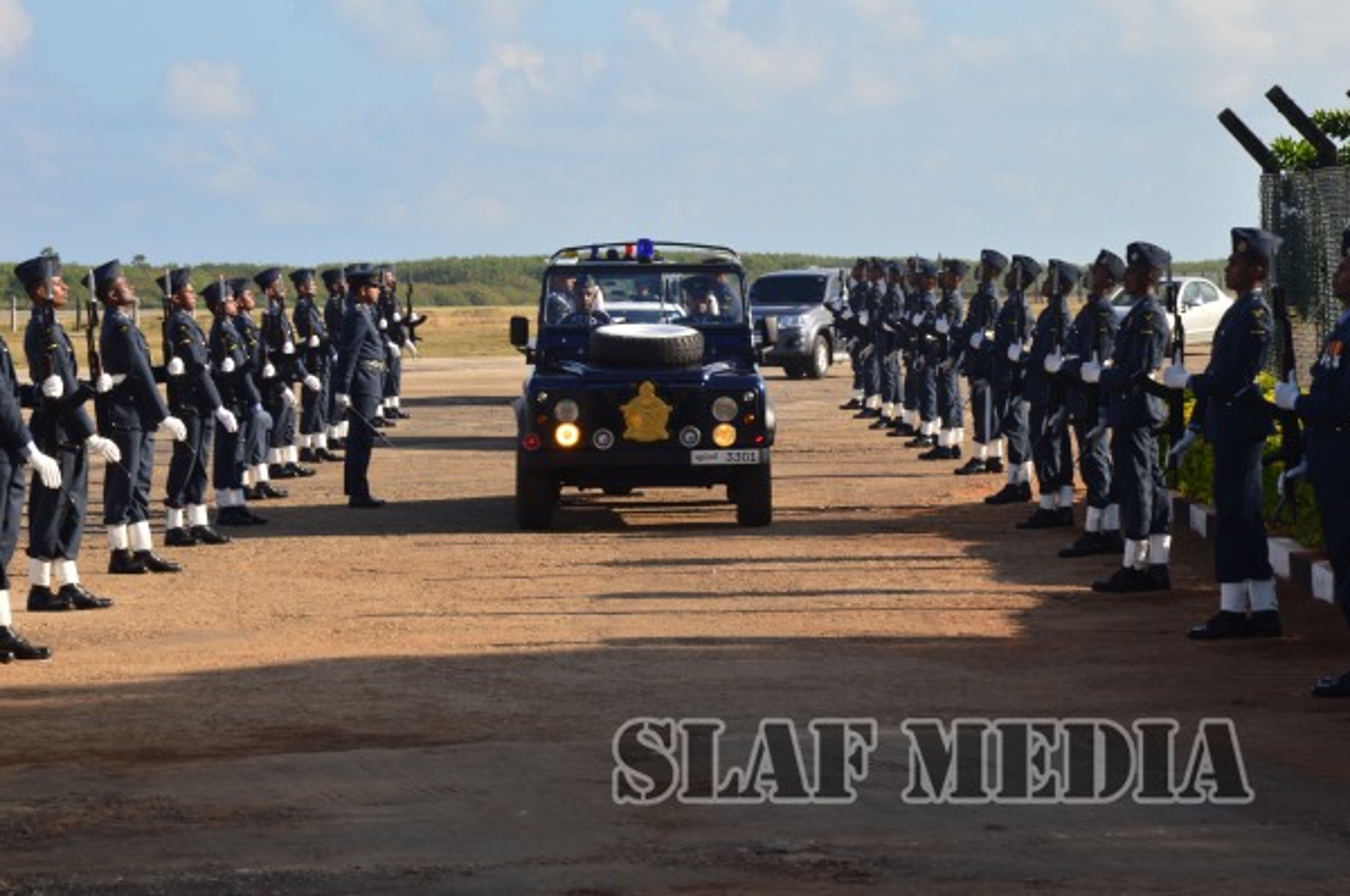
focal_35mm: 120
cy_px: 448
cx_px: 675
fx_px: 4493
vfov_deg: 11.4
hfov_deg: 17.1
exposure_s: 1/160
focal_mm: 80
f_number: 13
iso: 200
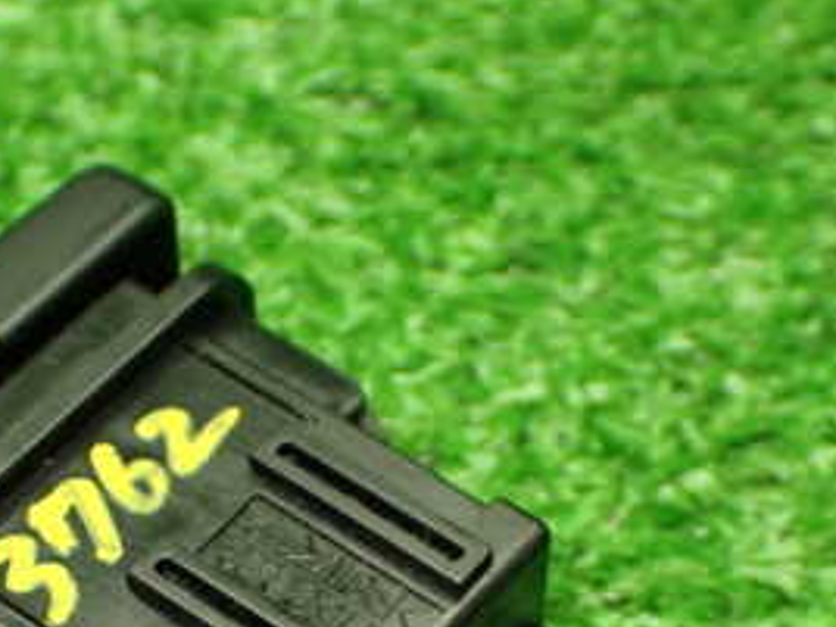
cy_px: 621
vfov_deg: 13.1
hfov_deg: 17.5
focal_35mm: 112
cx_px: 296
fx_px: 2705
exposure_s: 1/100
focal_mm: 9.01
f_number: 3.2
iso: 800
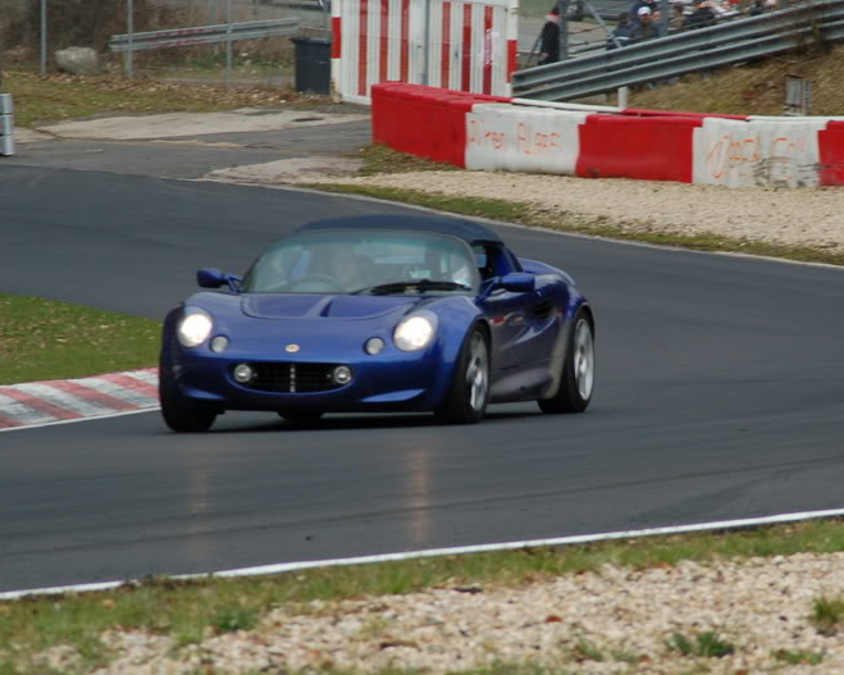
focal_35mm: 358
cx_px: 402
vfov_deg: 4.3
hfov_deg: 5.4
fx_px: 8941
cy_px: 338
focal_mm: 210
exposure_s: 1/200
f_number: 16
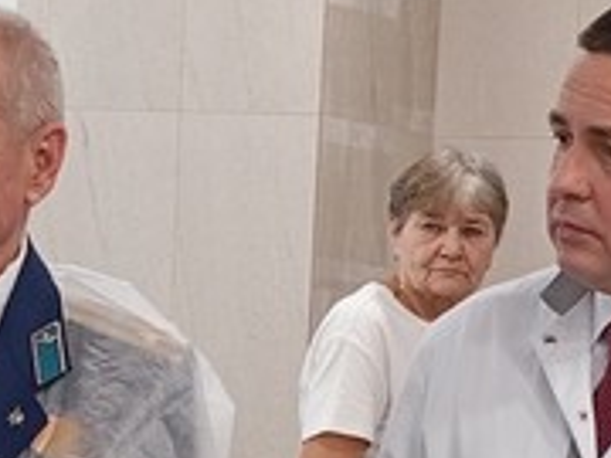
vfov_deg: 8.9
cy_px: 828
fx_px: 2806
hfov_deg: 12.4
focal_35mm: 159
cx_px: 377
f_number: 1.8
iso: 111
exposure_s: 1/60
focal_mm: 4.25
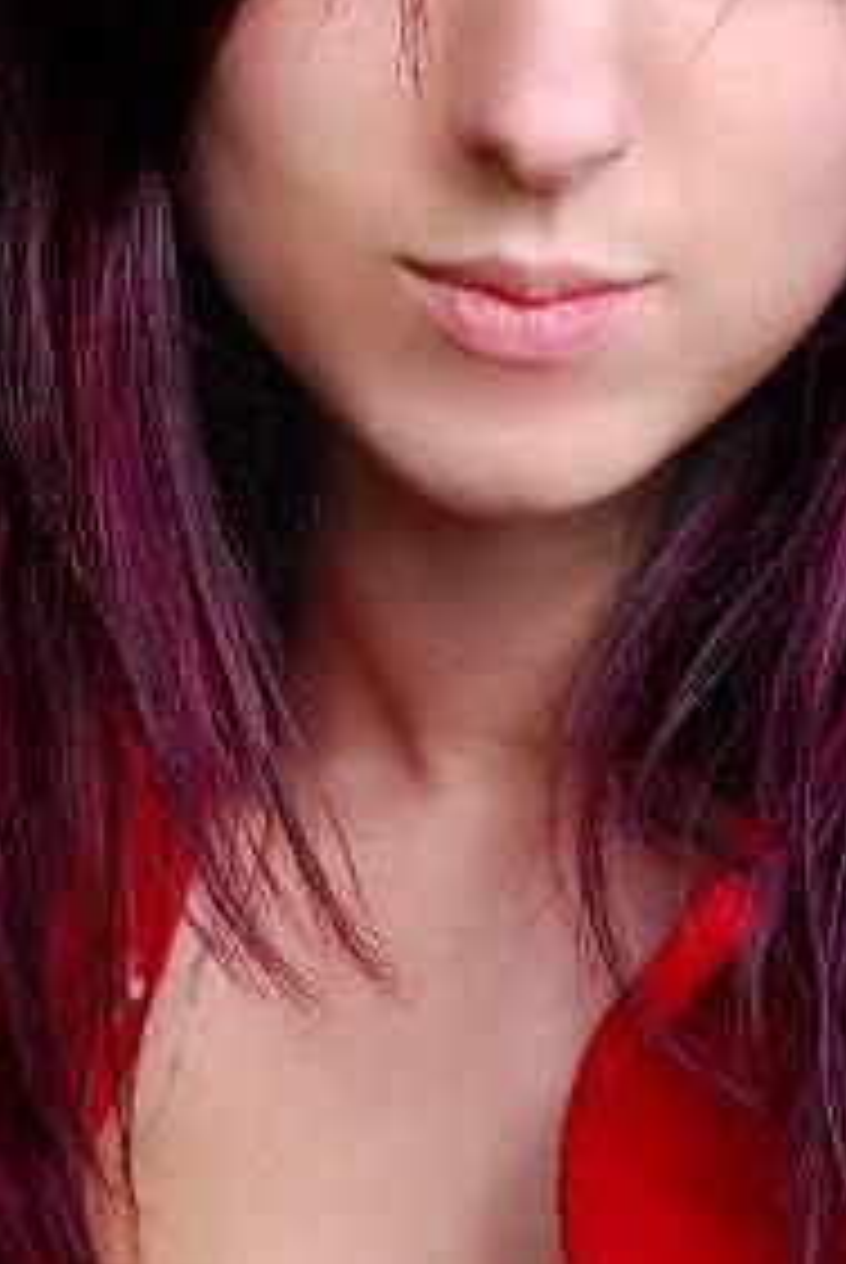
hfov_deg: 3.3
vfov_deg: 4.9
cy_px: 254
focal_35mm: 419
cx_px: 511
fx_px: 14734
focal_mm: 135
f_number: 5.6
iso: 800
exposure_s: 1/250
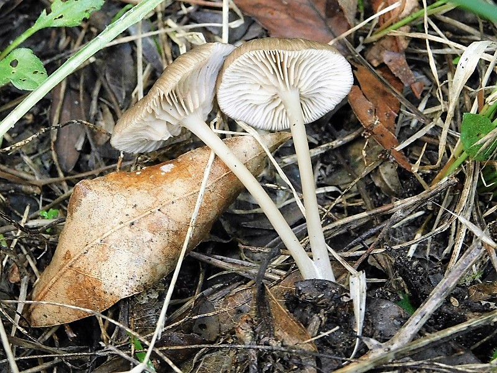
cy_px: 186
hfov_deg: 19.8
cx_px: 248
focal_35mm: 99
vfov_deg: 14.9
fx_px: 1421
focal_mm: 17.6
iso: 800
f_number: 4.6
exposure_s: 1/25
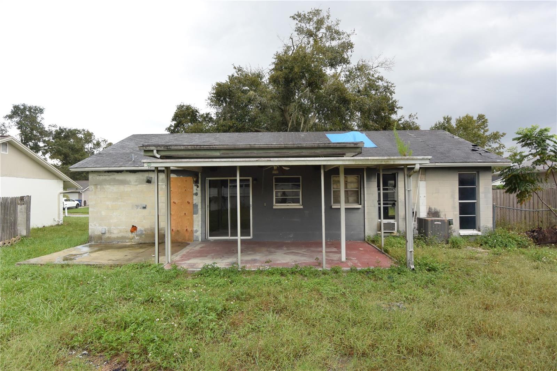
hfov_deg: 84.0
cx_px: 278
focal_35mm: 20
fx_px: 309
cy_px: 186
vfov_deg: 61.9
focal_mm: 7.7
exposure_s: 1/125
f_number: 4
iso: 500
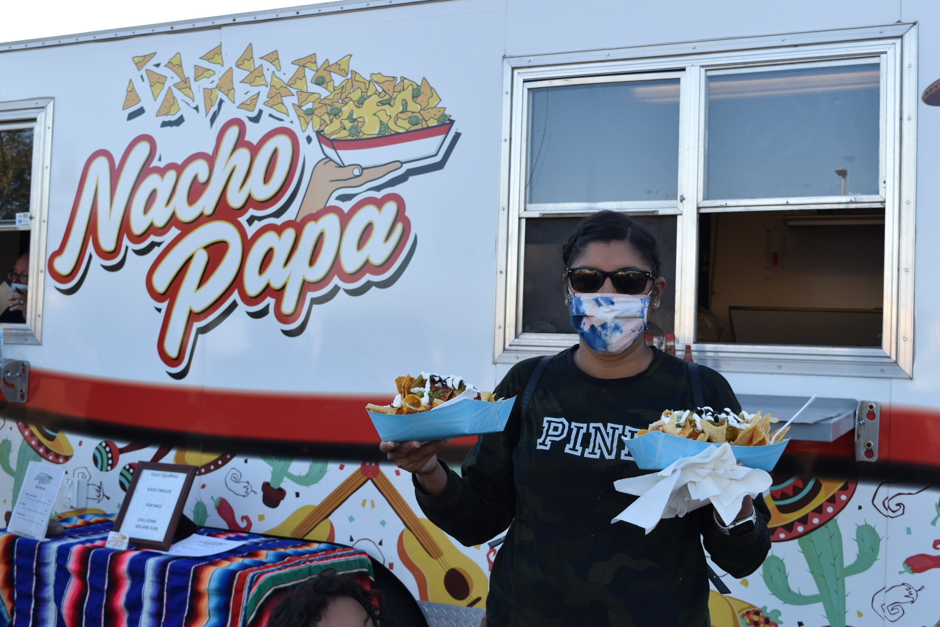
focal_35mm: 46
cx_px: 470
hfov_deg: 42.3
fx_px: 1214
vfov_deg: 28.9
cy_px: 314
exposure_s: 1/250
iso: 360
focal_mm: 31
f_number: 8
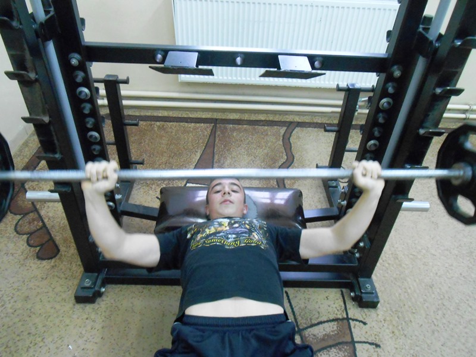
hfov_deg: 67.3
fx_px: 358
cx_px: 238
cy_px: 178
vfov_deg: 53.1
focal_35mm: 26
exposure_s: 1/40
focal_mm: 4.6
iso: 800
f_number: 3.5
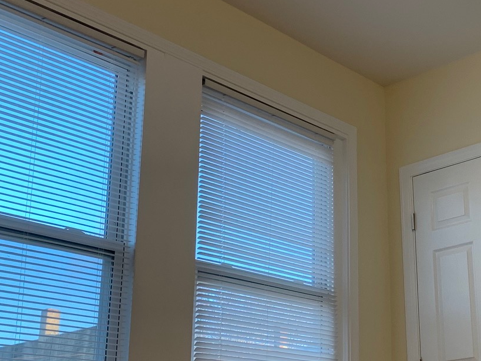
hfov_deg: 29.3
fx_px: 889
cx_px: 409
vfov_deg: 22.8
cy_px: 241
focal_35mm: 64
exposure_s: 1/120
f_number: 1.8
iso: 64
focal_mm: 4.25
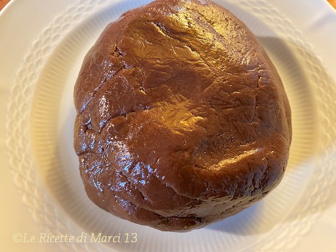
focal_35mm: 26
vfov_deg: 53.0
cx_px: 168
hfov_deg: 67.3
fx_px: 252
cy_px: 126
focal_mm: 4.25
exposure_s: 1/25
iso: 500
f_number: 1.8
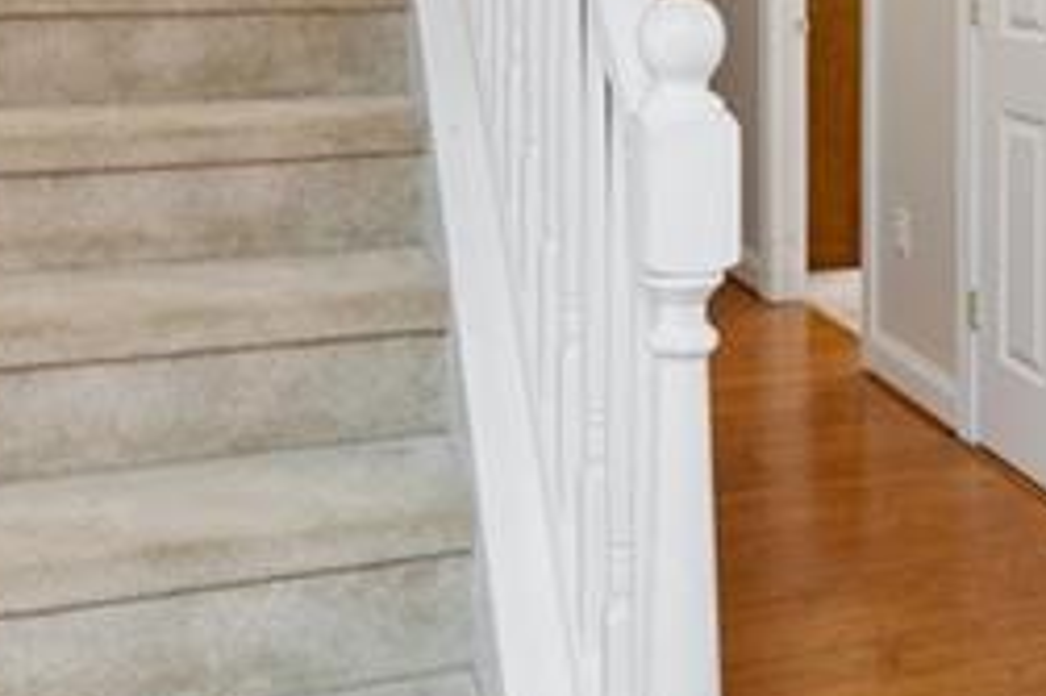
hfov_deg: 39.6
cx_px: 738
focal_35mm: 49
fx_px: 1423
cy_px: -85
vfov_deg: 25.3
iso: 250
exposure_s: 1.6
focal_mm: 12
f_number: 9
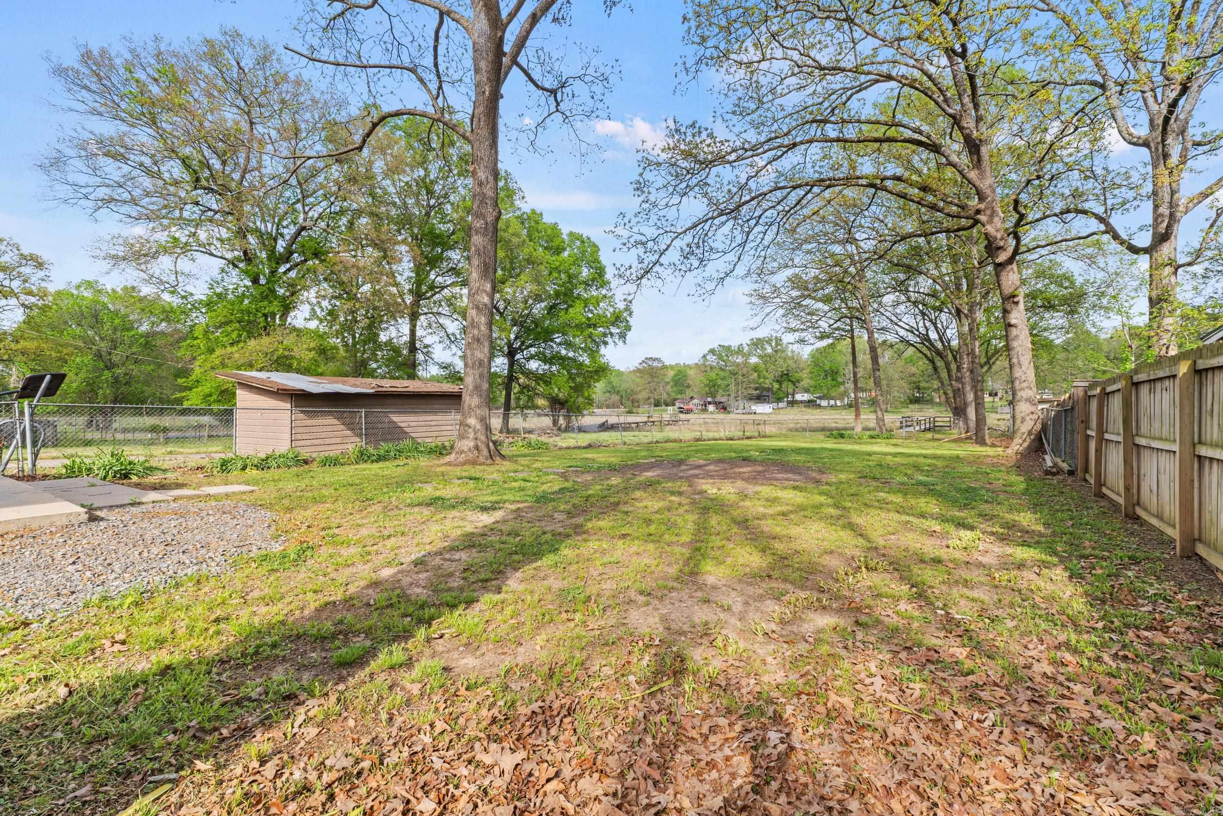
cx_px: 612
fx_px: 510
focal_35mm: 15
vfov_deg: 77.3
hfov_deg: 100.4
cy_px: 408
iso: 250
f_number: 9
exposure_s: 1/80
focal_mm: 10
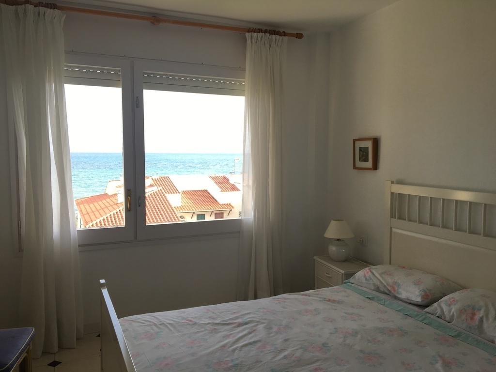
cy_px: 186
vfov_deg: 48.2
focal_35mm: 29
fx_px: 416
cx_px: 248
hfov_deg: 61.7
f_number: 2.2
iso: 25
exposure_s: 1/237
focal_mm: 4.15
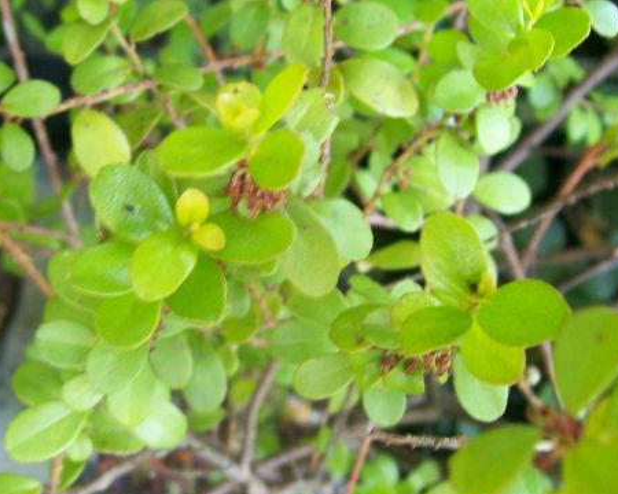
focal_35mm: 50
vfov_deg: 30.2
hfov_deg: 36.8
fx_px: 915
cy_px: 218
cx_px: 194
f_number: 2.7
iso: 160
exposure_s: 1/12.5
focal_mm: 6
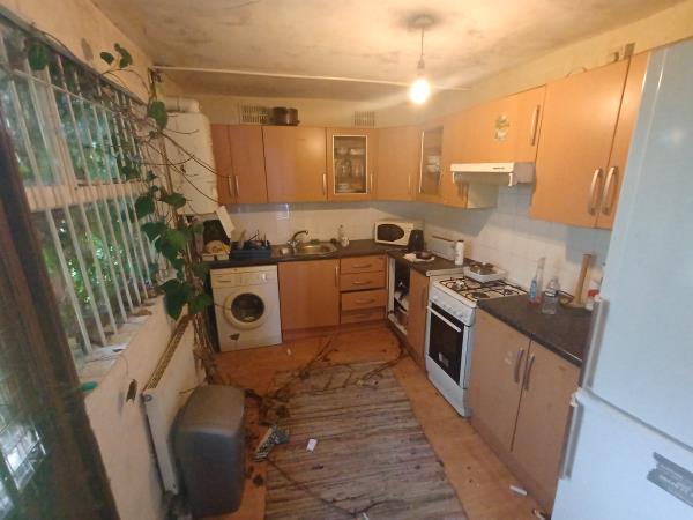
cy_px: 260
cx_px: 346
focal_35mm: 16
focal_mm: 1.64
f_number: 2.2
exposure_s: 1/20
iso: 400
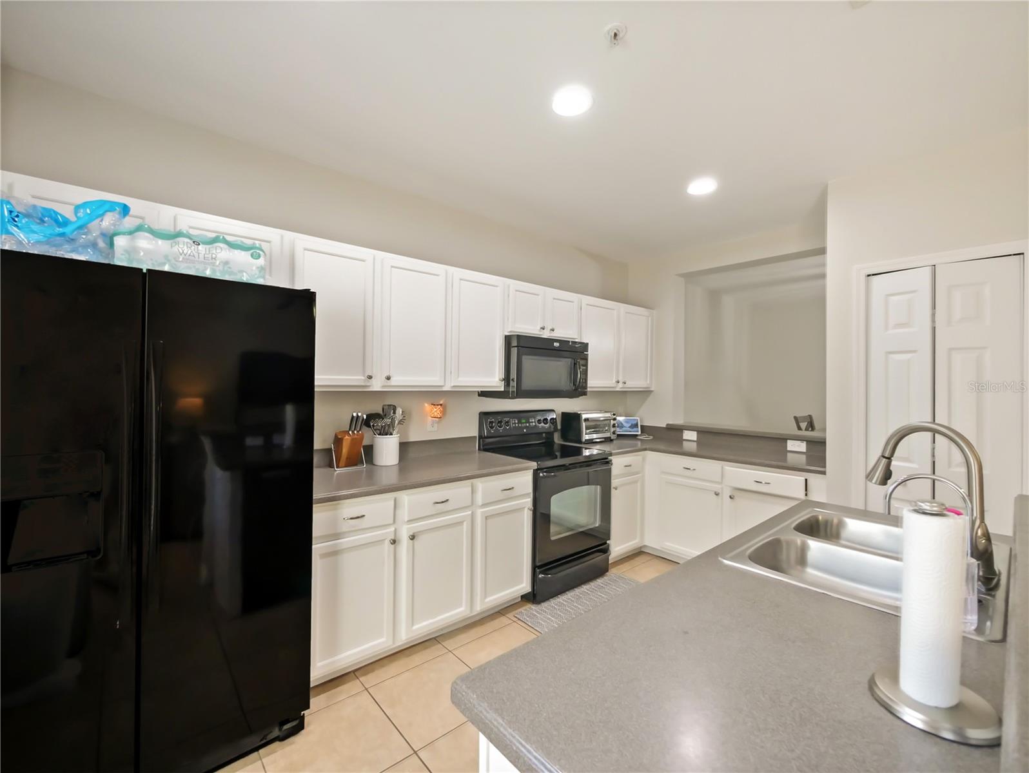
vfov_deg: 85.8
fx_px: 417
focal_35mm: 14
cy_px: 386
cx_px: 514
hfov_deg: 102.0
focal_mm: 7
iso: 2500
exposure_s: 1/60
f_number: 4
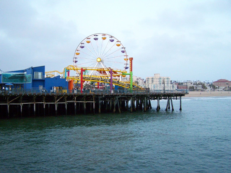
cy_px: 86
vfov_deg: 37.7
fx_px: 254
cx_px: 116
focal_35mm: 38
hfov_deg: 49.0
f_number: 2.8
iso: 400
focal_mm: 6.3
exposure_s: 1/100
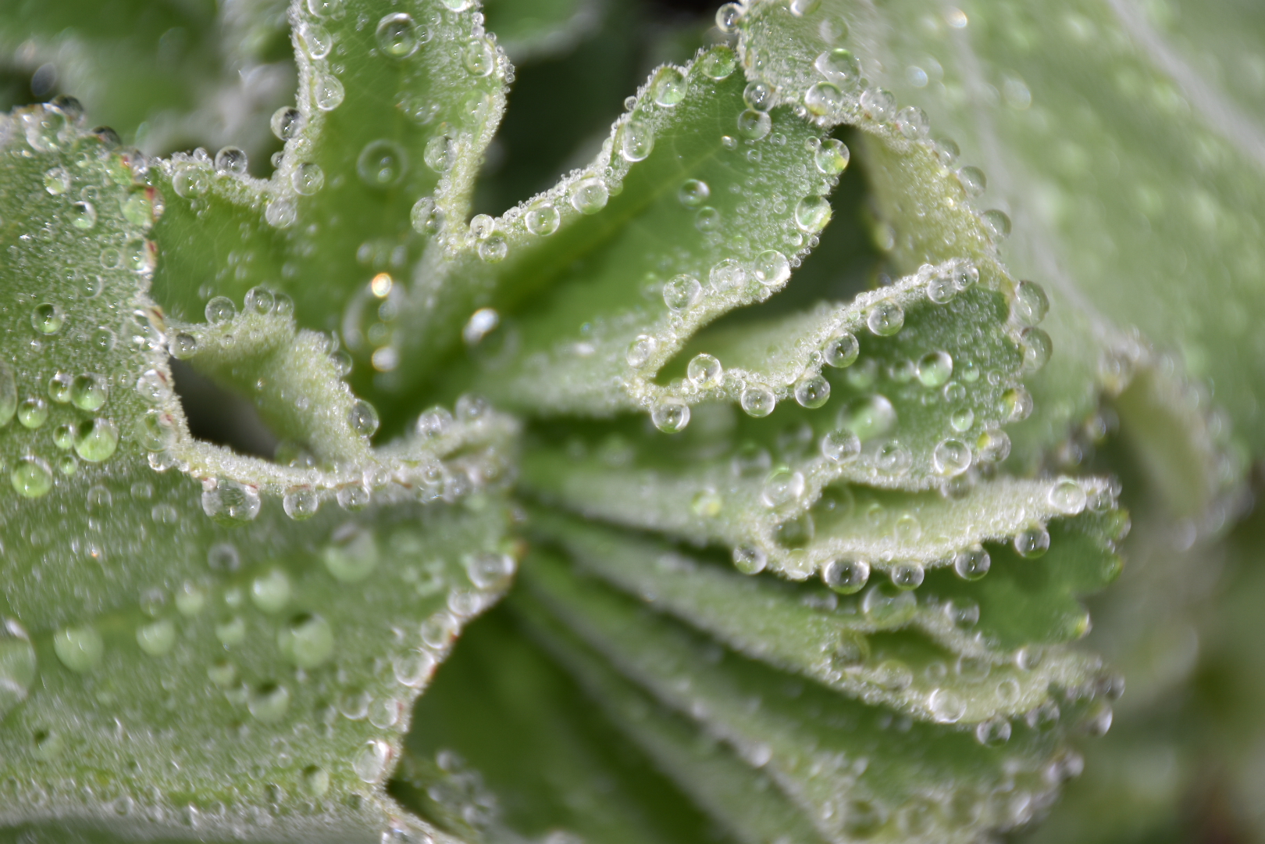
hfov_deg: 9.8
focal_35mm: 210
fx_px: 7379
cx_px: 632
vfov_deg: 6.5
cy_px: 422
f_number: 5.6
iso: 200
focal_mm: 140
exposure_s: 1/60
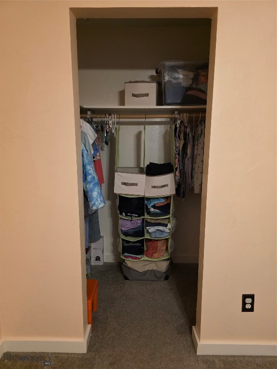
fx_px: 245
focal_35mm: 23
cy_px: 184
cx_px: 138
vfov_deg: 73.9
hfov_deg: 58.9
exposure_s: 1/120
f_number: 1.7
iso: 1000
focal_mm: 6.3
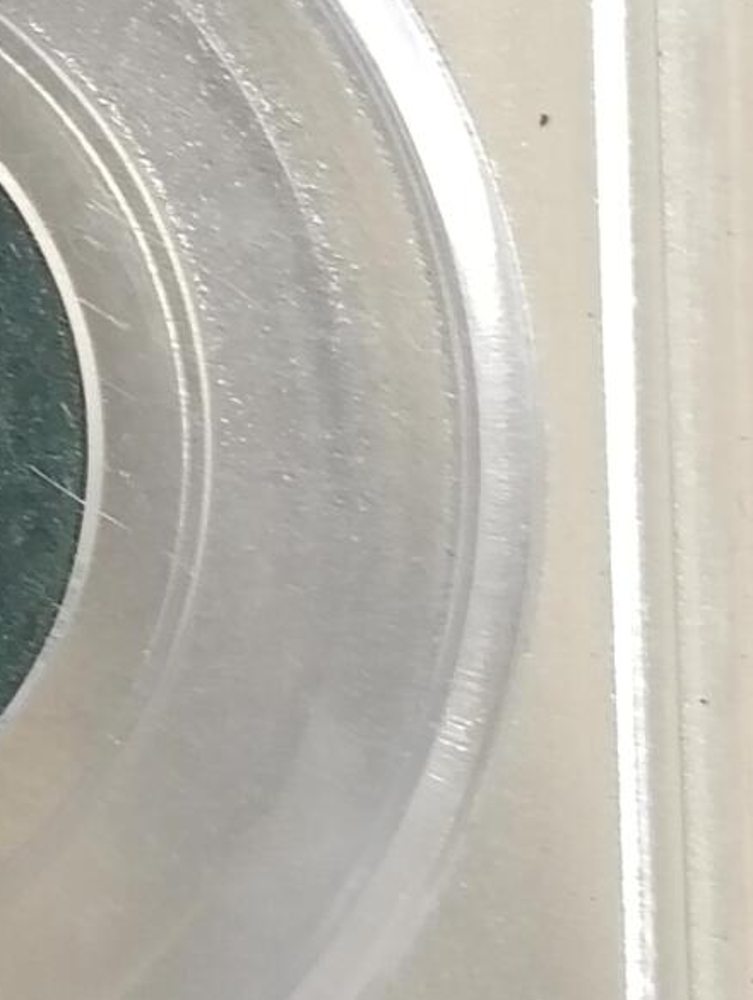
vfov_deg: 12.7
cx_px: -372
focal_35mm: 154
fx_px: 4454
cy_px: 111
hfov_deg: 9.4
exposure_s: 1/33.3
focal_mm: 3.98
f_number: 1.8
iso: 200
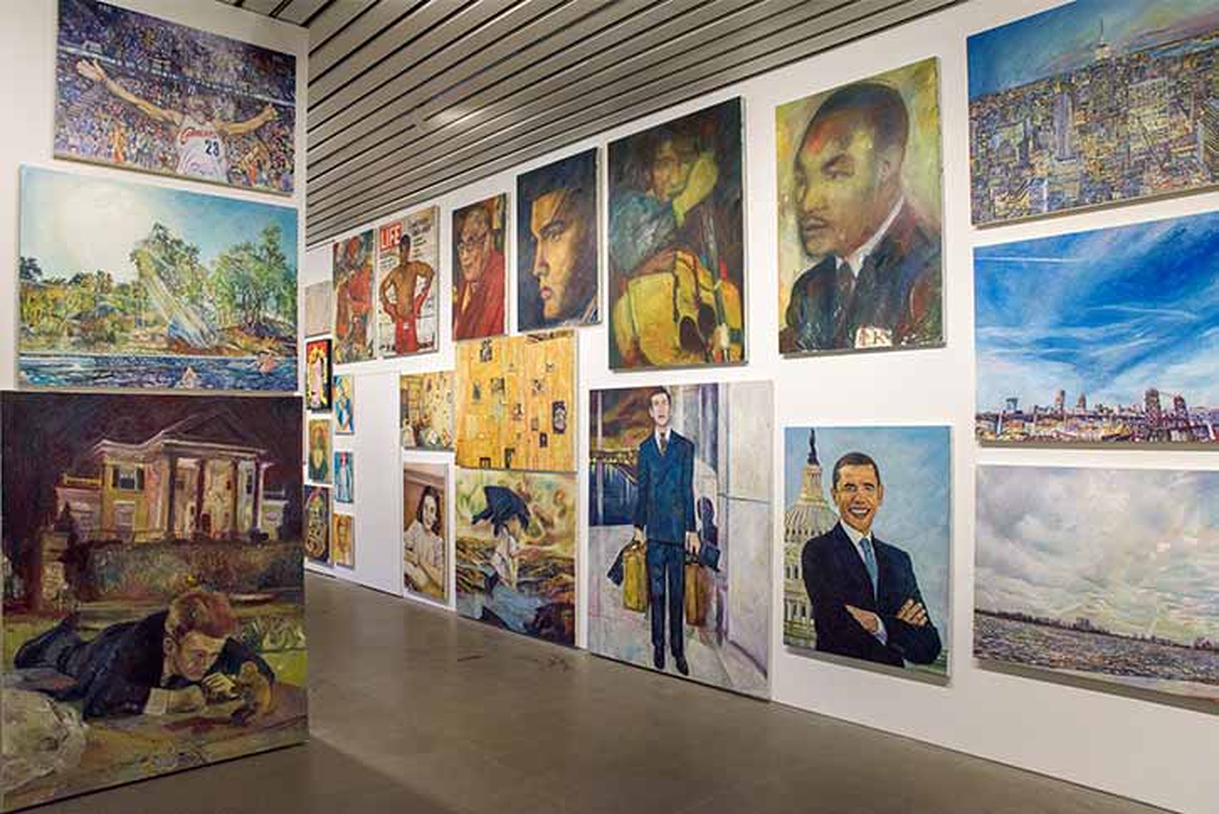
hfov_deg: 73.7
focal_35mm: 24
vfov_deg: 53.2
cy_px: 407
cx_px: 610
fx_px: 813
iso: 1250
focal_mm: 24
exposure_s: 1/200
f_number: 5.6
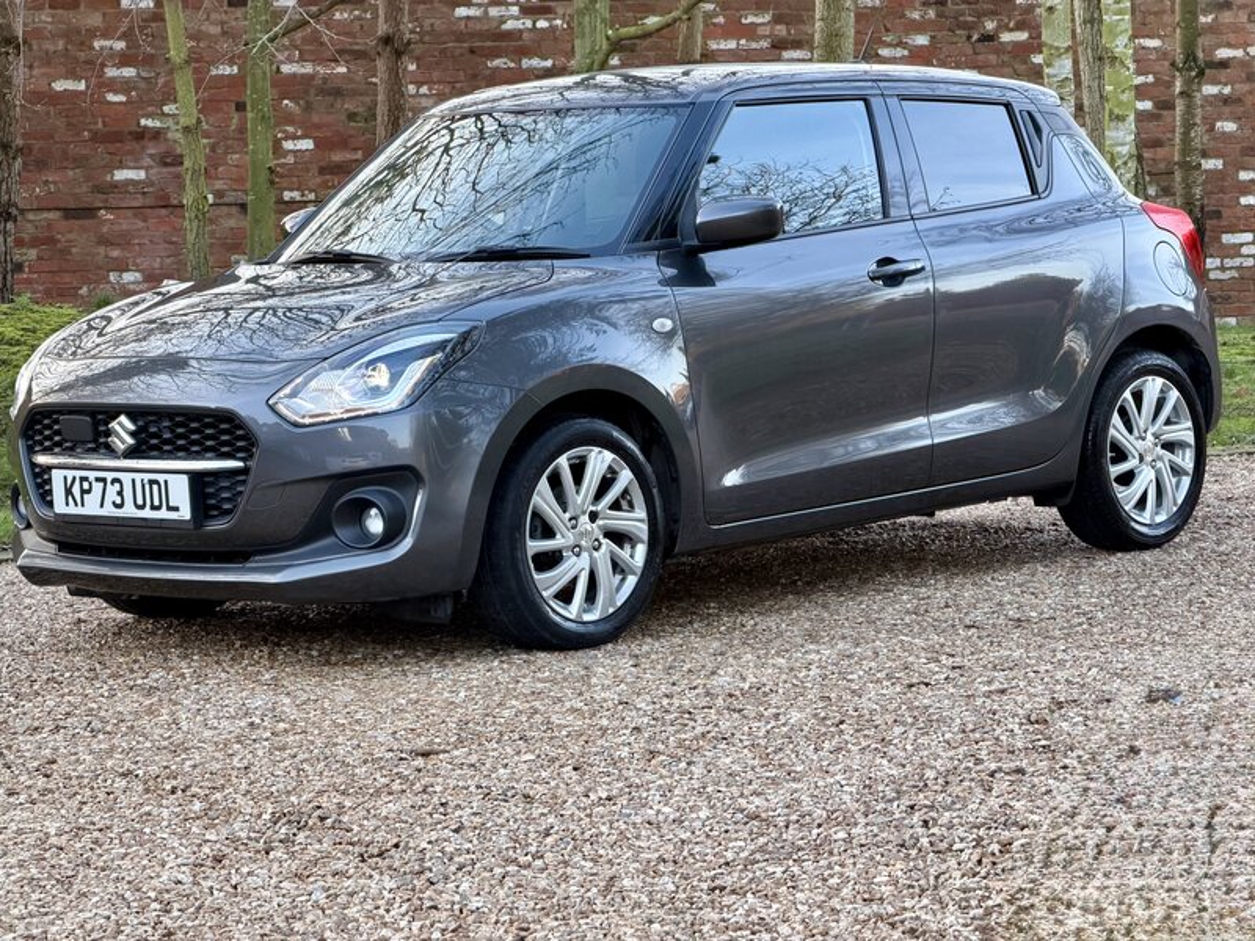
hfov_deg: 19.6
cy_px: 470
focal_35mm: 100
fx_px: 3625
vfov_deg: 14.8
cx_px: 628
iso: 250
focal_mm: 16.89
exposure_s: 1/121
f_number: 2.8
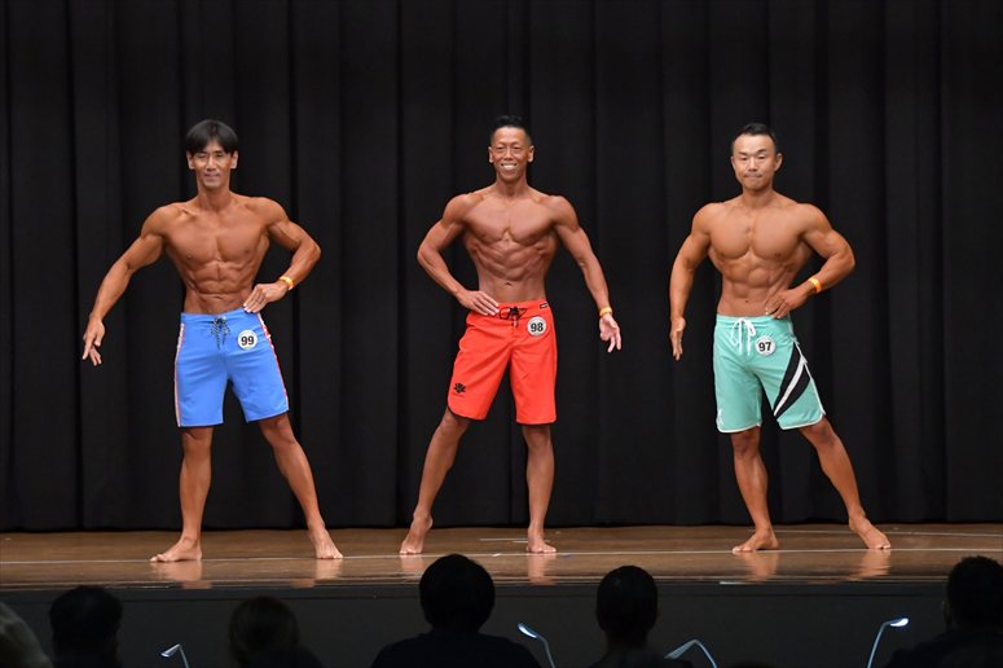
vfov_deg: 8.2
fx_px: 4678
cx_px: 502
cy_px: 334
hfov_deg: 12.2
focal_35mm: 168
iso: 6400
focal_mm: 112
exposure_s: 1/400
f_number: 5.6
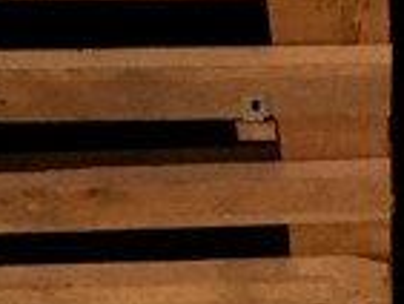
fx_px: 2406
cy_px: 1104
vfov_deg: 6.3
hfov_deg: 9.6
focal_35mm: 206
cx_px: 143
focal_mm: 4.15
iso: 125
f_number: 2.2
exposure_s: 1/30
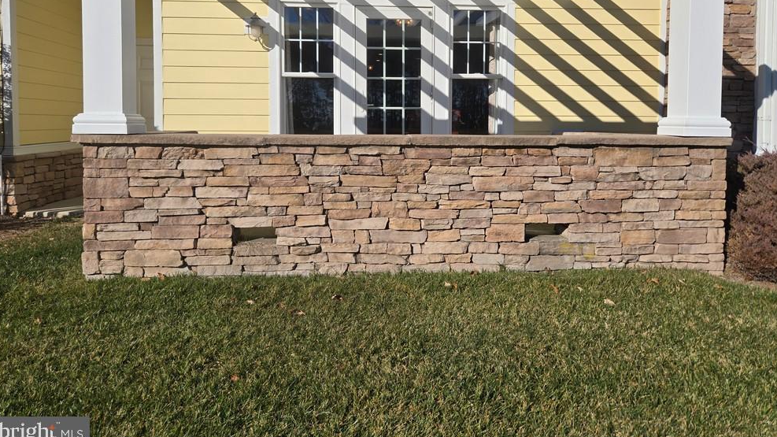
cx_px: 394
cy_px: 146
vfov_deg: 43.8
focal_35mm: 26
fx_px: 536
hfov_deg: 71.9
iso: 25
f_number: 1.8
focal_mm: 5.4
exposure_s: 1/3861
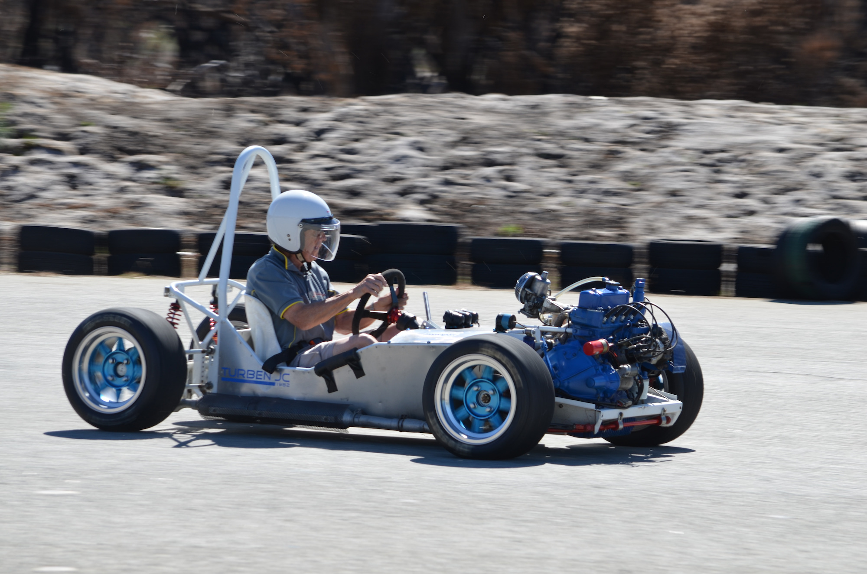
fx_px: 5047
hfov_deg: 9.8
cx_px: 434
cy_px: 287
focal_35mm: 210
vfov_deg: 6.5
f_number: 8
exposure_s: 1/160
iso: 100
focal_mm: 140
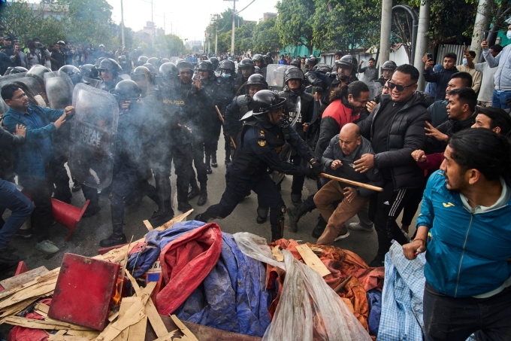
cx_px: 256
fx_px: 341
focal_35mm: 24
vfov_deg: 53.1
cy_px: 170
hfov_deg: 73.8
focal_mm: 24
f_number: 5.6
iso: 1000
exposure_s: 1/1250
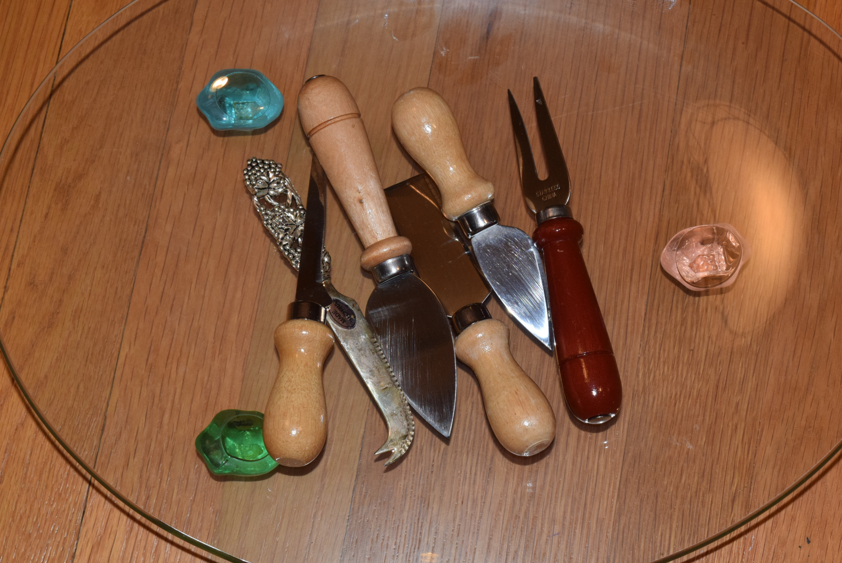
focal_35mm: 82
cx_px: 421
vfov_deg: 16.6
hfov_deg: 24.6
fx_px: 1931
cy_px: 282
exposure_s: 1/100
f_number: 13
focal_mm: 55
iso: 1600
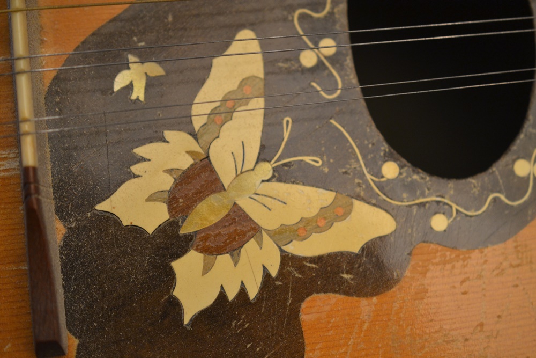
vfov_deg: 22.6
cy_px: 179
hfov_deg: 33.4
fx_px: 893
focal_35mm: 60
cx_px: 268
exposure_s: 1/60
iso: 720
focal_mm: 40
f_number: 3.2
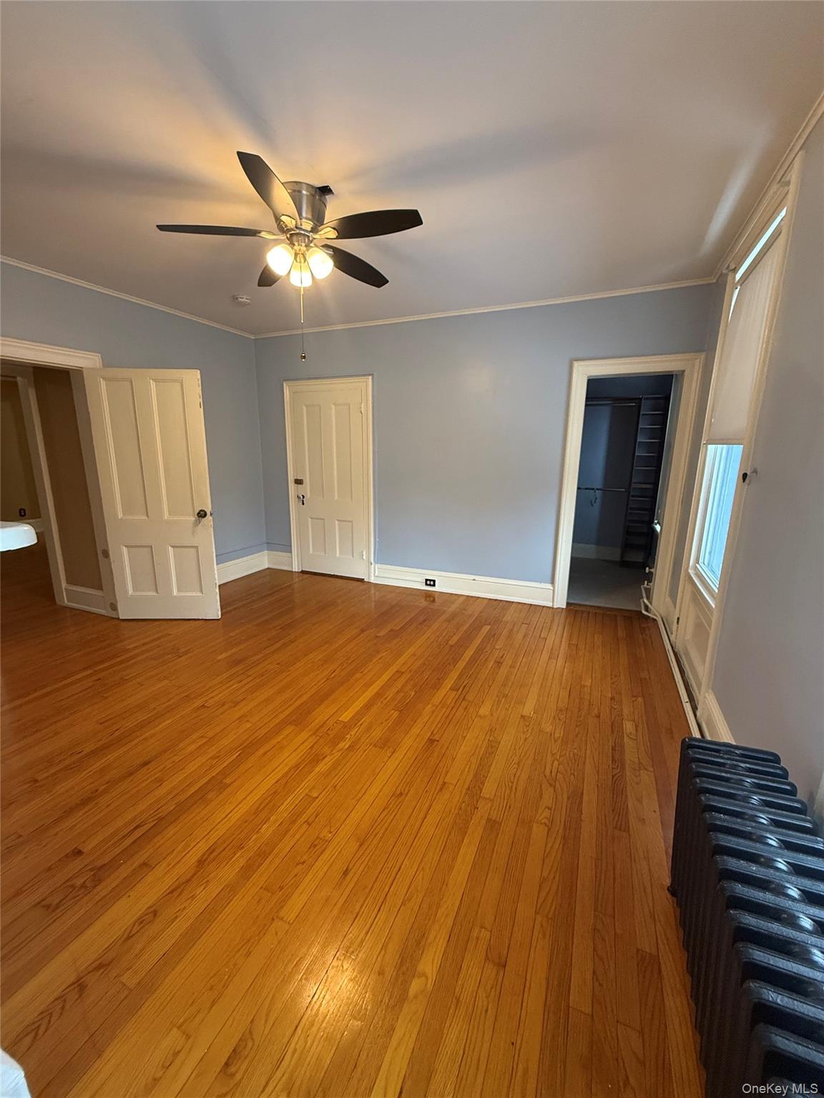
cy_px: 549
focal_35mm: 14
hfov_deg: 85.7
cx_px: 412
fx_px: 444
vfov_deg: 102.1
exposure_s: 1/93
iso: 320
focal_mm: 2.22
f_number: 2.2
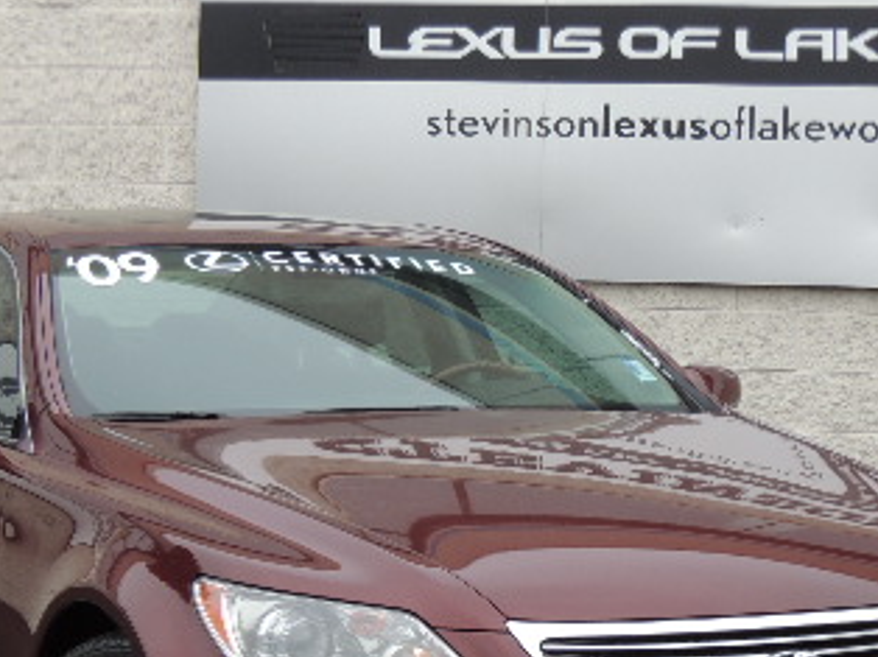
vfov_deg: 14.4
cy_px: 523
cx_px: 520
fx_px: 2585
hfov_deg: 19.3
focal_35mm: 102
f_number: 3.6
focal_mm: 8.9
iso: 100
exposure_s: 1/250
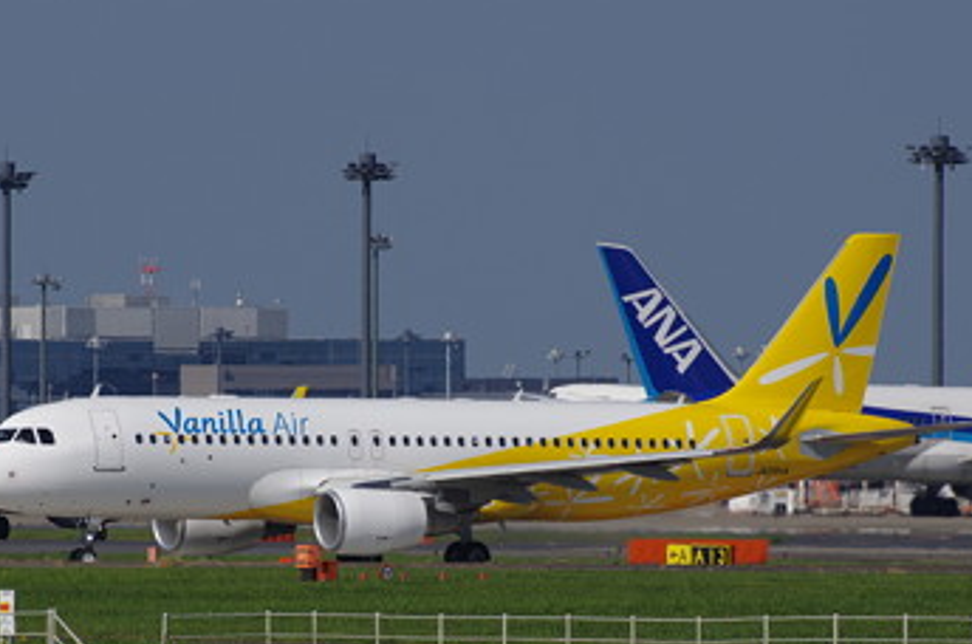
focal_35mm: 648
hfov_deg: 3.2
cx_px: 418
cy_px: 402
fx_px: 17463
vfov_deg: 2.1
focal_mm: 330
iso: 160
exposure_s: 1/800
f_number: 8
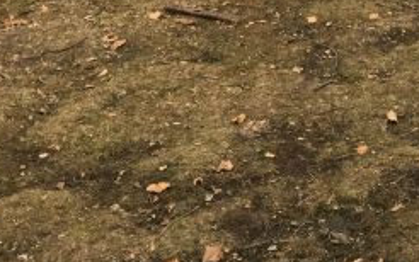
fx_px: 1428
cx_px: 255
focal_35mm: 125
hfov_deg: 16.7
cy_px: -364
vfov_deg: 9.4
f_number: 2.2
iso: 25
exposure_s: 1/184
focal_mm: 4.15
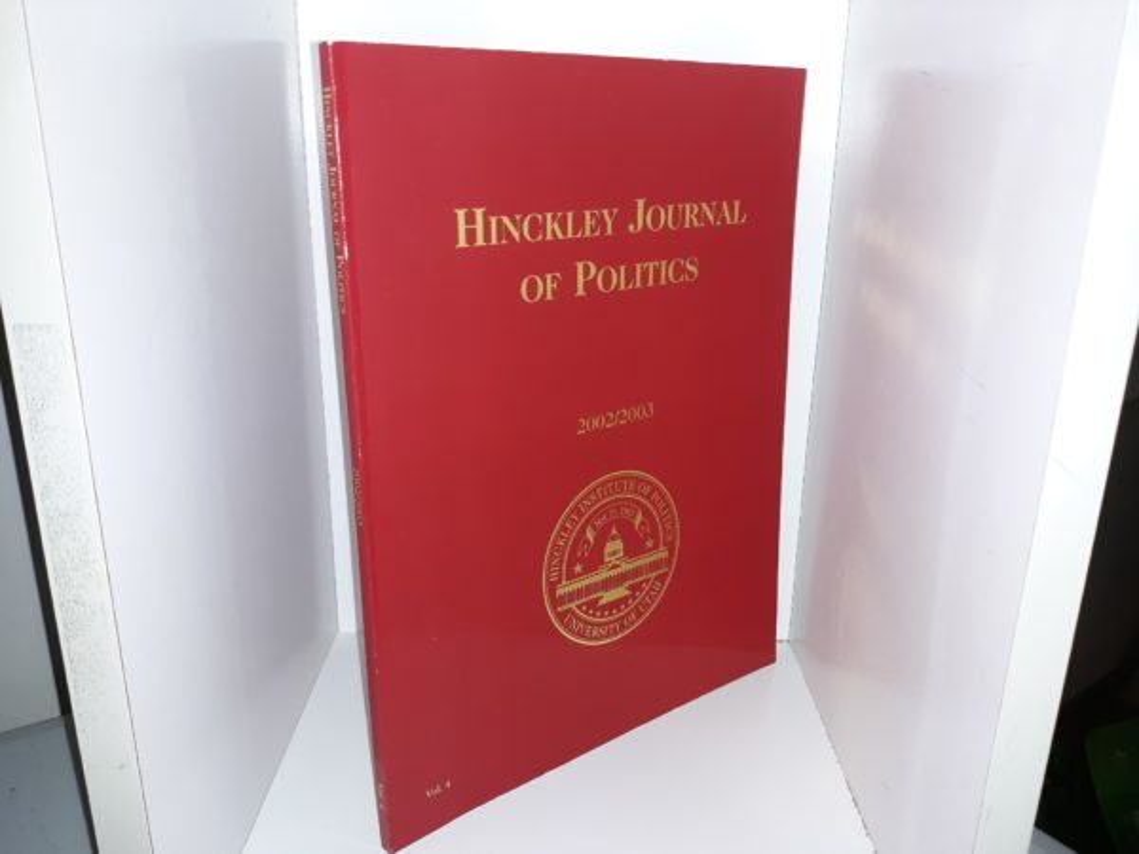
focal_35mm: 28
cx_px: 570
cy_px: 427
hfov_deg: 63.4
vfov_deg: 49.7
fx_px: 921
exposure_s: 1/60
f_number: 1.7
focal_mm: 3.7
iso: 50
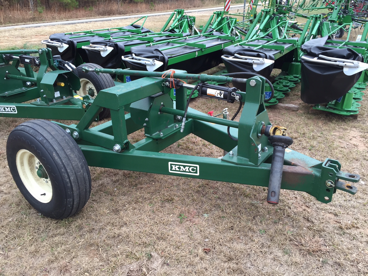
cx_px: 184
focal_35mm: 29
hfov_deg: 61.7
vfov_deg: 48.2
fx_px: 308
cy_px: 138
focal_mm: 4.15
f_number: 2.2
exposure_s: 1/120
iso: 32
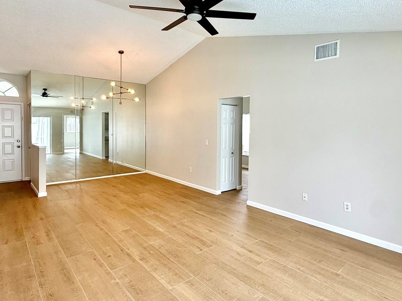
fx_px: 244
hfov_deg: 79.0
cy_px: 135
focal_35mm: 21
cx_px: 203
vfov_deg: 63.3
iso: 80
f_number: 2.2
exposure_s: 1/99
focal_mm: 2.22
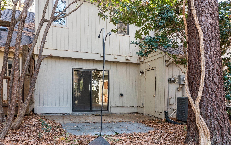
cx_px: 116
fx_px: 183
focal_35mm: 29
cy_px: 78
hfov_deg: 64.6
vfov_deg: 43.1
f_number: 3.5
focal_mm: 10.26
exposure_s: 1/60
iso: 100
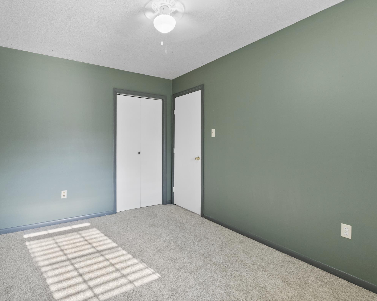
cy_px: 145
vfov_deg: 70.8
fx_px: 212
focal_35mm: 19
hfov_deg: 83.0
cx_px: 167
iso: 640
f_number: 9
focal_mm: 16
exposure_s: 1/6
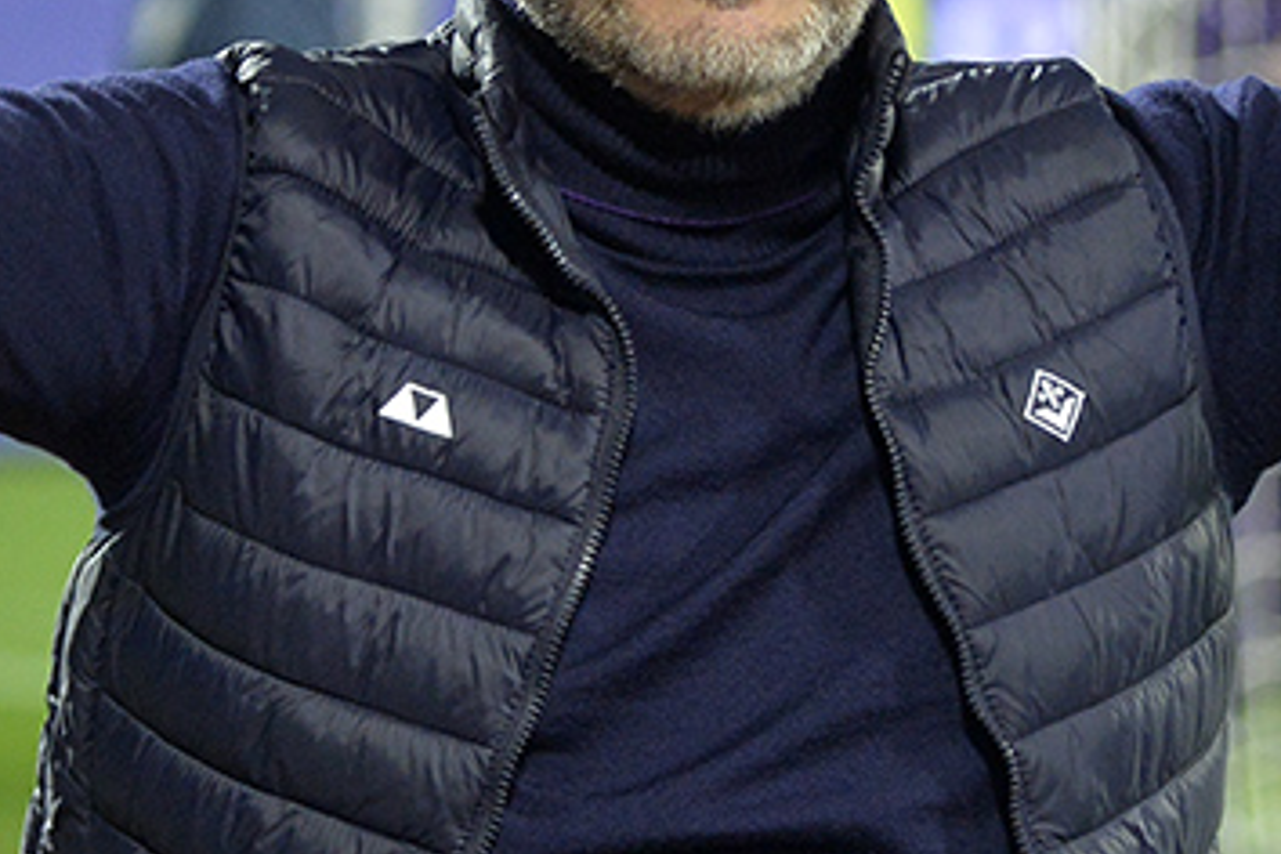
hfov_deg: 3.9
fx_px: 18680
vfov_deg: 2.6
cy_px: 253
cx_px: 706
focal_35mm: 525
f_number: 5
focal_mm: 155
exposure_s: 1/500
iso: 3200
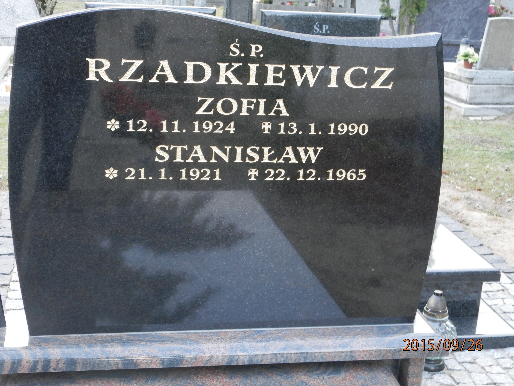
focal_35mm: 55
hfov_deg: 34.9
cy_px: 193
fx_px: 817
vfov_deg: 26.6
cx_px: 257
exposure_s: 1/13
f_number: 3.8
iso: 200
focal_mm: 9.9
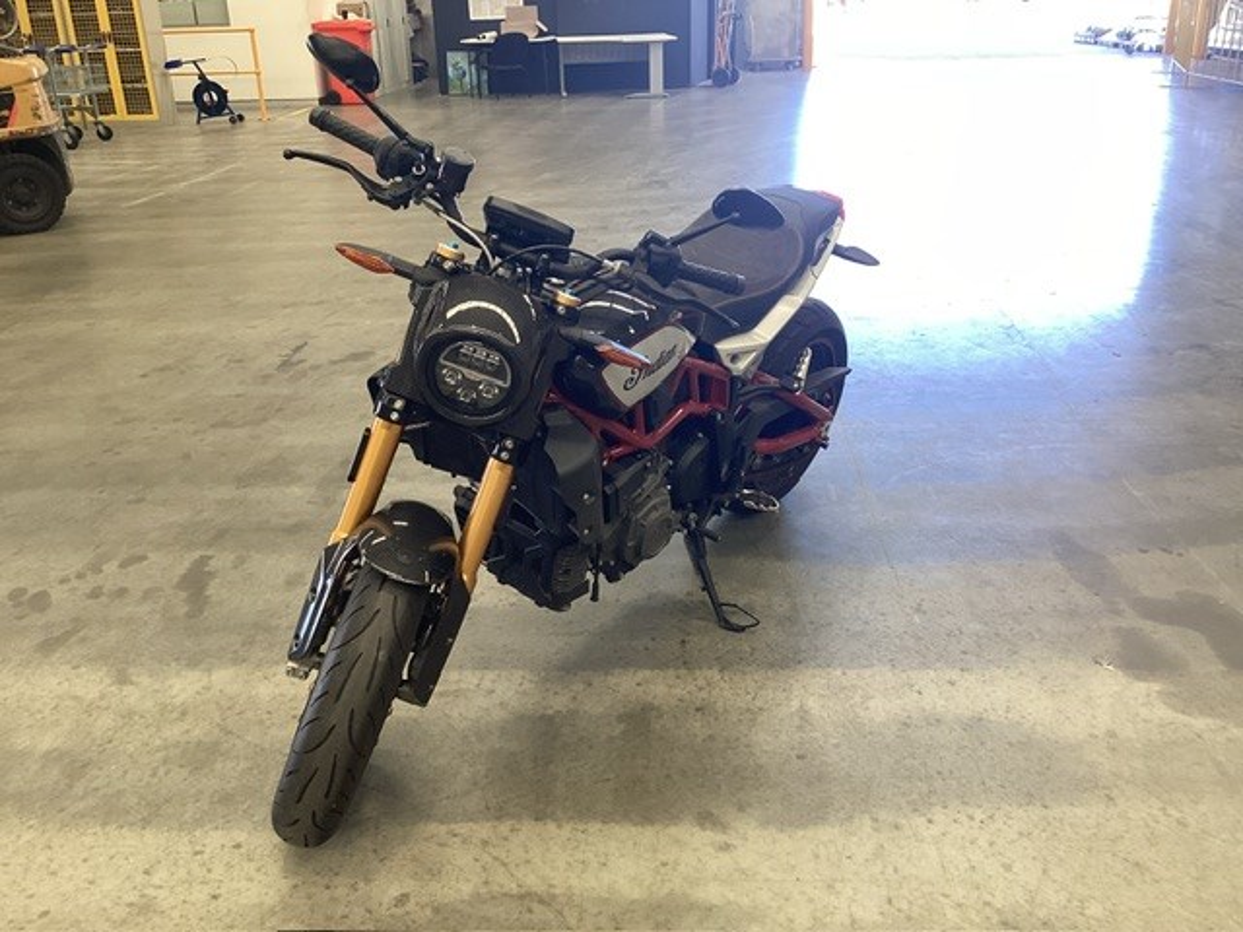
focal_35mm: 31
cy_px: 466
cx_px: 622
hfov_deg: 58.4
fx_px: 1113
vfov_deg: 45.4
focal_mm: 3.3
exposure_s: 1/100
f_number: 2.4
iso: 100
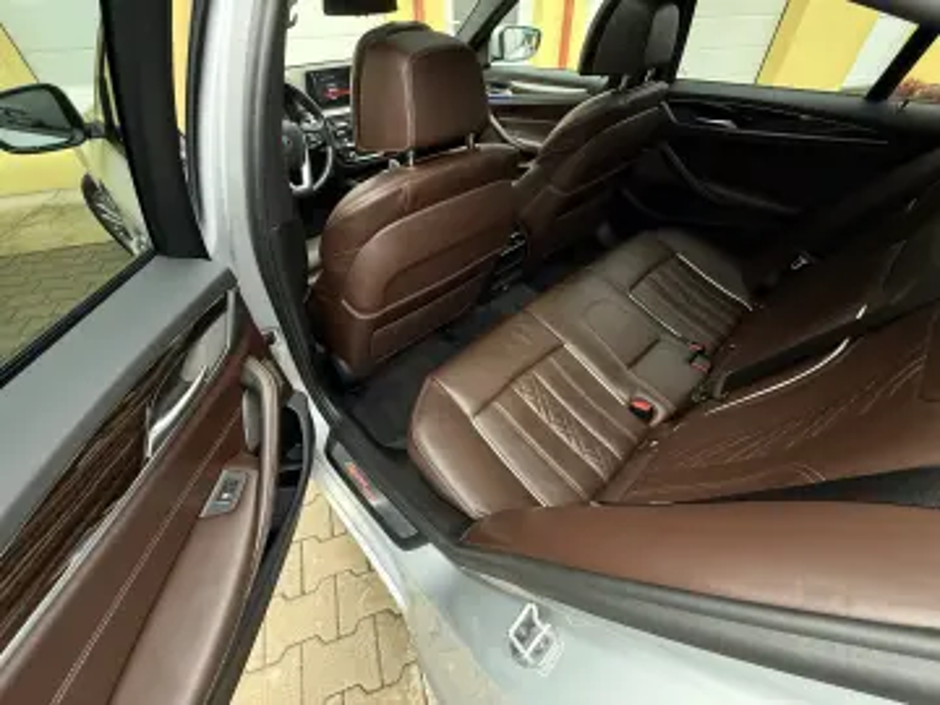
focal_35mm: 14
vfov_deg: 85.7
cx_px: 470
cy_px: 352
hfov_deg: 102.1
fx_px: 380
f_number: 2.2
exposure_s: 1/60
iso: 500
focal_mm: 2.22
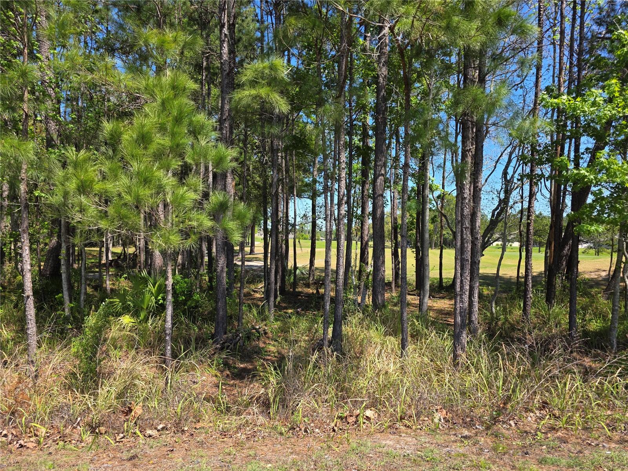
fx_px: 417
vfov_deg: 58.9
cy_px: 236
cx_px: 314
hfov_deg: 73.9
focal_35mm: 23
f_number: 1.7
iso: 80
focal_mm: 6.3
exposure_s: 1/2476
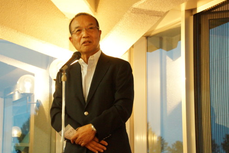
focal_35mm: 106
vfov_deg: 12.9
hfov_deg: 19.3
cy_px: 77
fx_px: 674
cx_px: 96
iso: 3200
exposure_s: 1/25
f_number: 5.6
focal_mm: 60
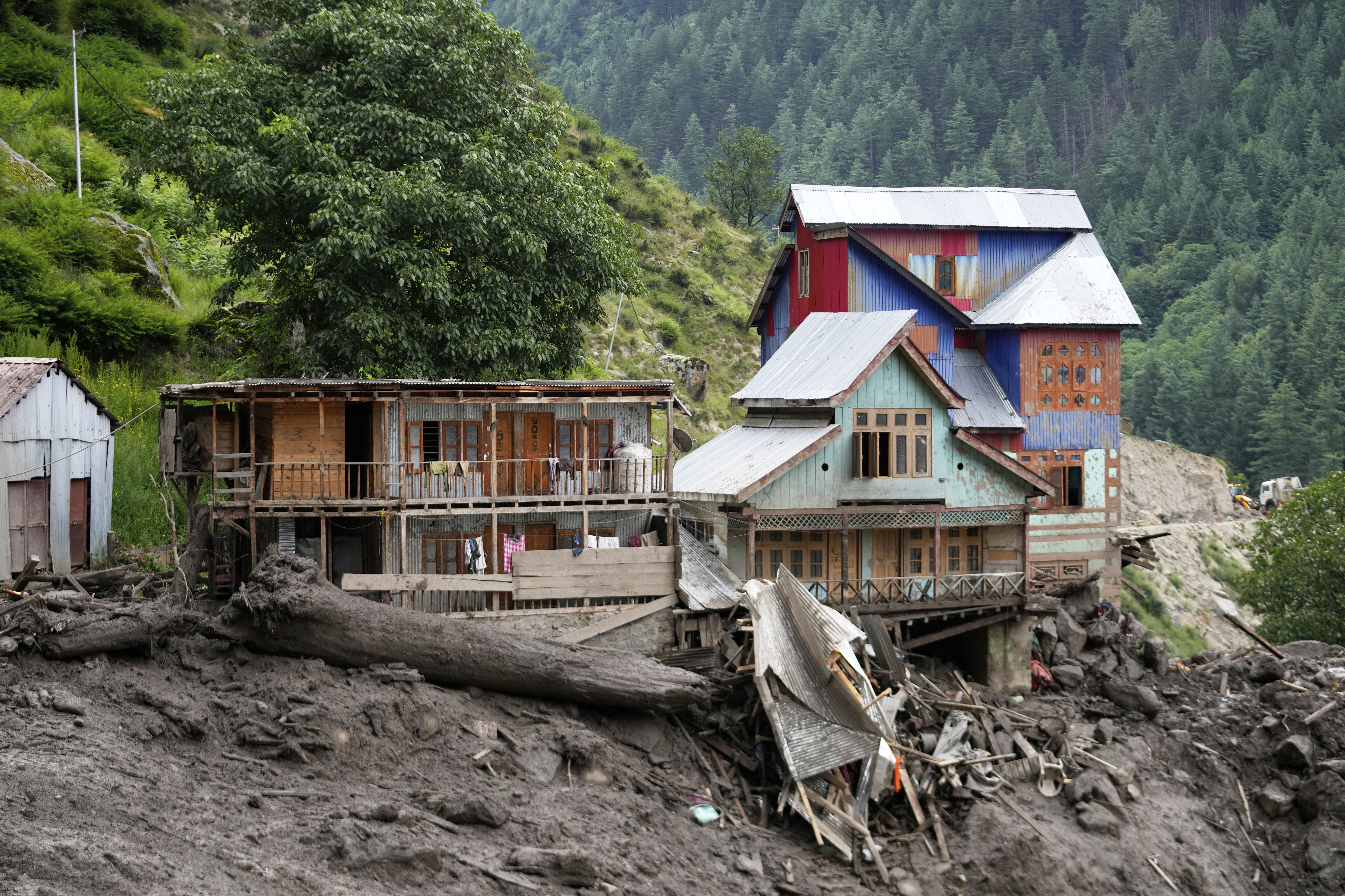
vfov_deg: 19.5
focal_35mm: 70
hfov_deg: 28.8
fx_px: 2615
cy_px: 448
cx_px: 672
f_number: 2.8
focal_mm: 70
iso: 500
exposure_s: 1/2000
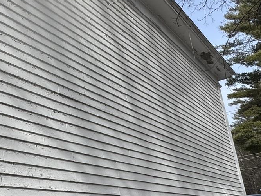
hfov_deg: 41.3
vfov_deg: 33.5
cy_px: 114
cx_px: 39
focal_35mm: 43
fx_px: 324
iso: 50
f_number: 2.2
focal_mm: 2.22
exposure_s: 1/1709
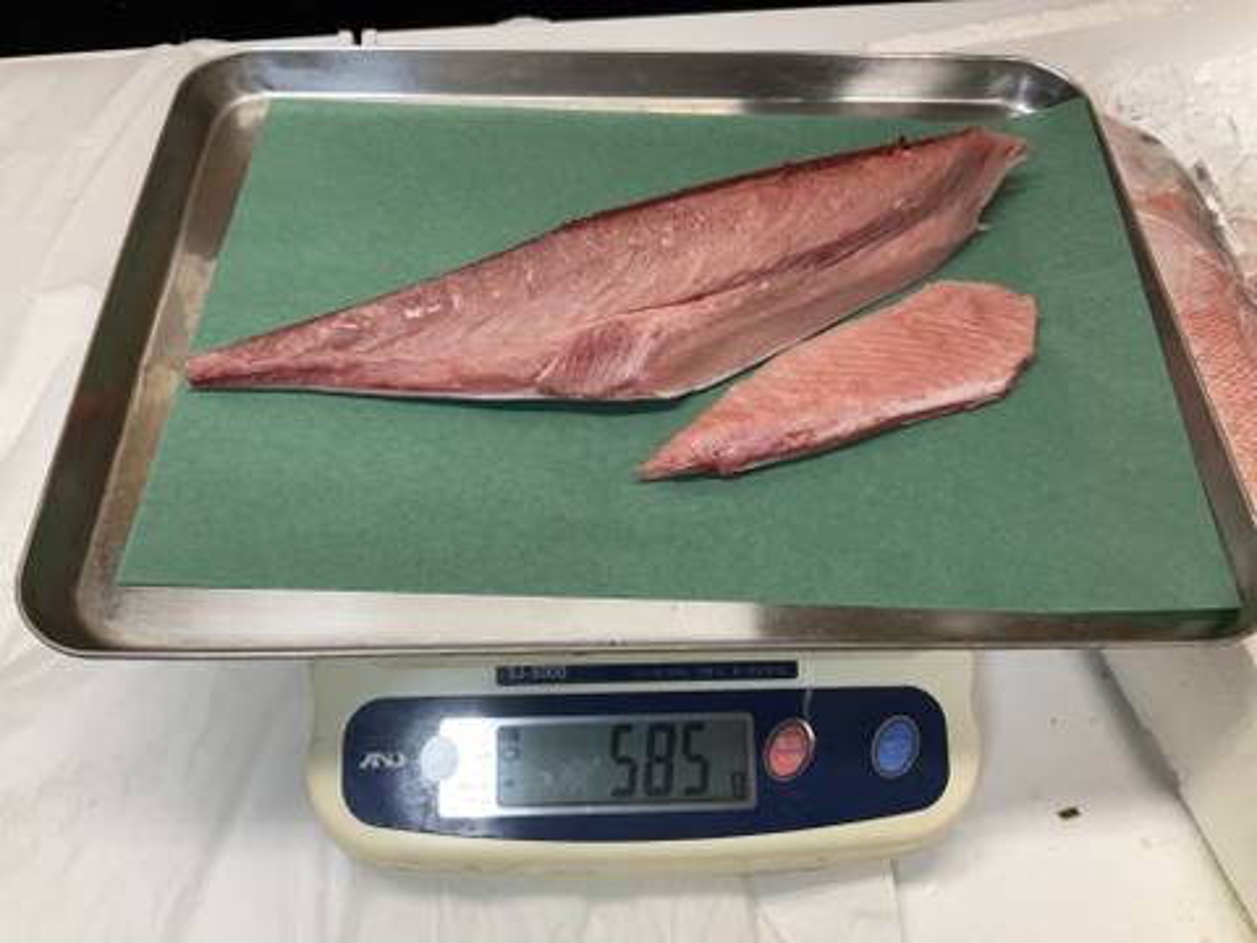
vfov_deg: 48.2
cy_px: 472
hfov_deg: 61.7
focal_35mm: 29
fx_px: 1053
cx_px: 628
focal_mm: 3
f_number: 1.8
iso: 40
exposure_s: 1/120
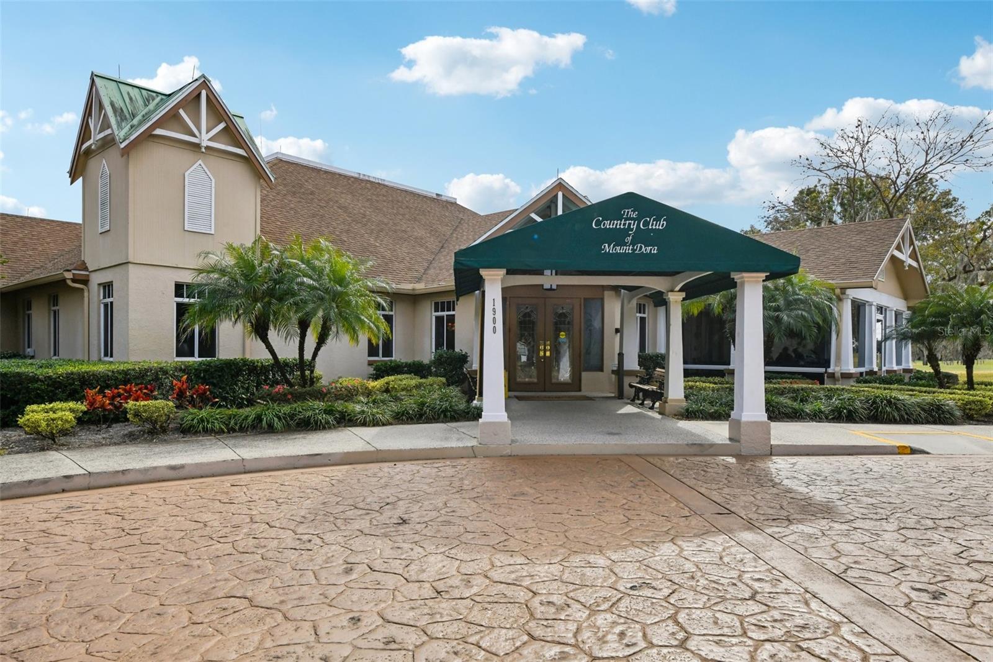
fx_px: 662
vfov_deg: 53.1
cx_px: 496
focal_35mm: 24
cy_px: 331
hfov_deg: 73.8
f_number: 8
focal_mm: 24
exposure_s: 1/400
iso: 400
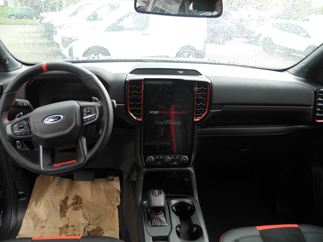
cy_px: 121
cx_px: 162
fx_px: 261
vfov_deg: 49.7
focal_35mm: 28
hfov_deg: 63.4
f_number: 2.8
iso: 100
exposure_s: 1/80
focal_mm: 6
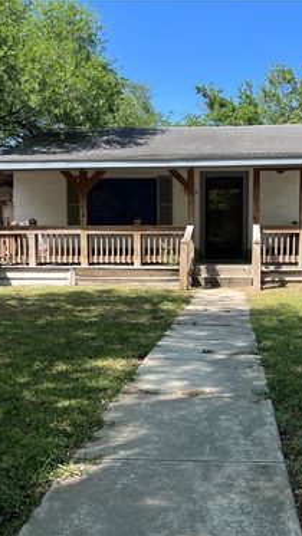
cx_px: 198
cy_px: 268
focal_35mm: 38
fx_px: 541
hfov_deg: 31.0
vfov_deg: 52.8
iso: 50
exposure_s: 1/1531
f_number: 1.5
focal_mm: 5.7
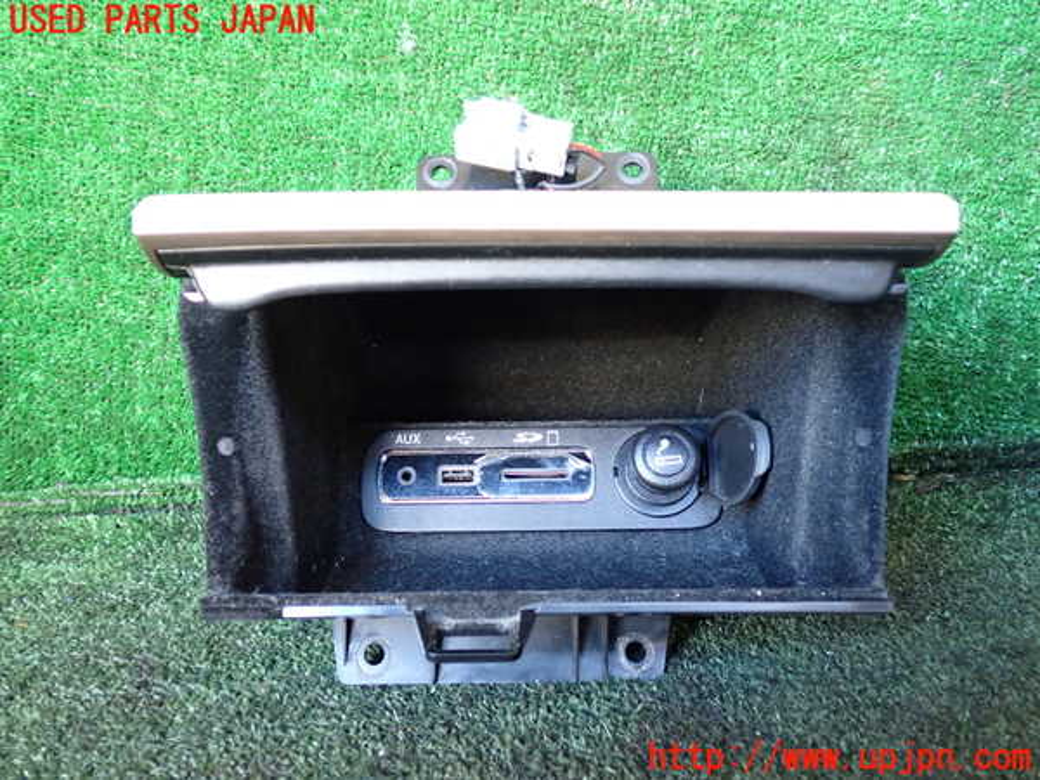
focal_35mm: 30
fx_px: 901
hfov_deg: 60.0
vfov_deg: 46.8
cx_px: 520
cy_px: 390
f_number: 2.3
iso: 500
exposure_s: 1/30
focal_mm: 5.4
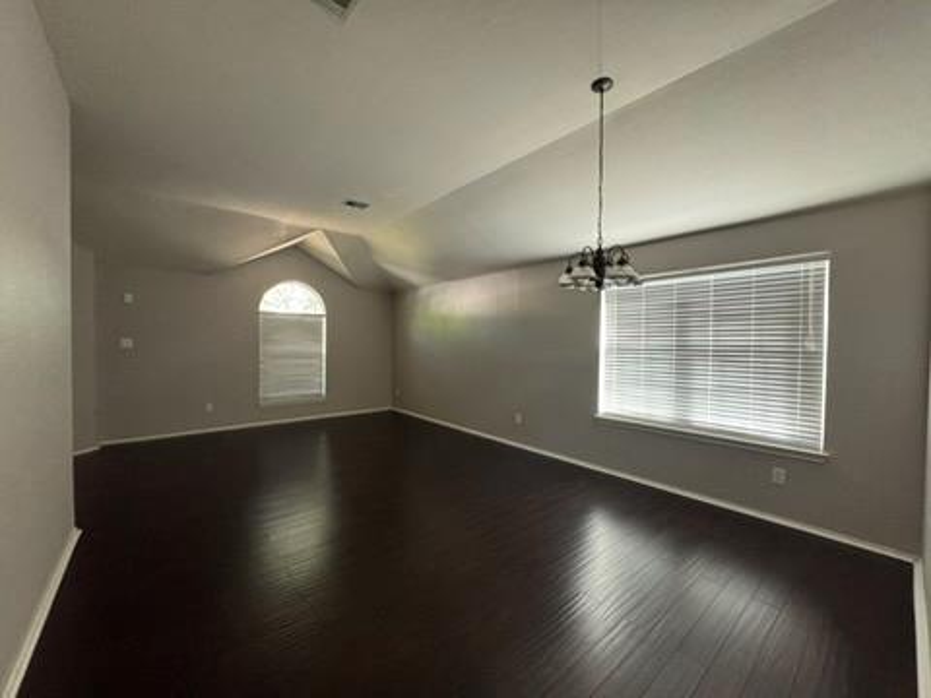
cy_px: 349
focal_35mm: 14
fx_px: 377
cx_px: 466
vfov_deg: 85.7
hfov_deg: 102.1
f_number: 2.2
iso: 640
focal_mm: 2.22
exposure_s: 1/60
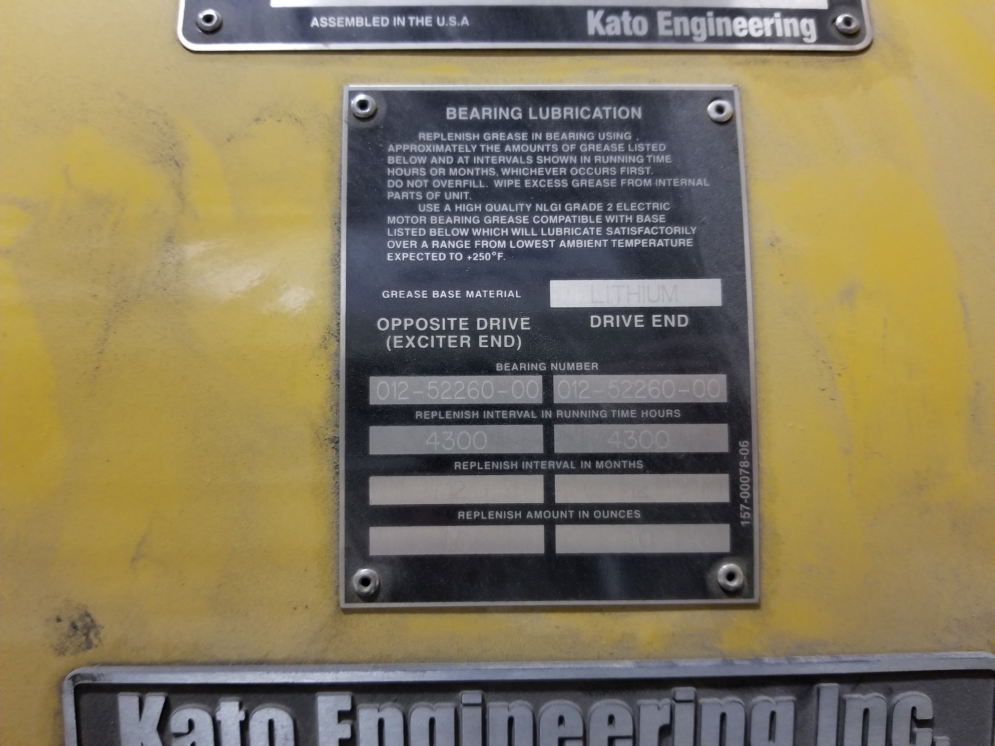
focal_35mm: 26
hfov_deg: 67.3
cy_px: 373
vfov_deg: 53.1
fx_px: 747
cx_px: 498
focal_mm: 4.25
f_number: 1.7
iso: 250
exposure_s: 1/10
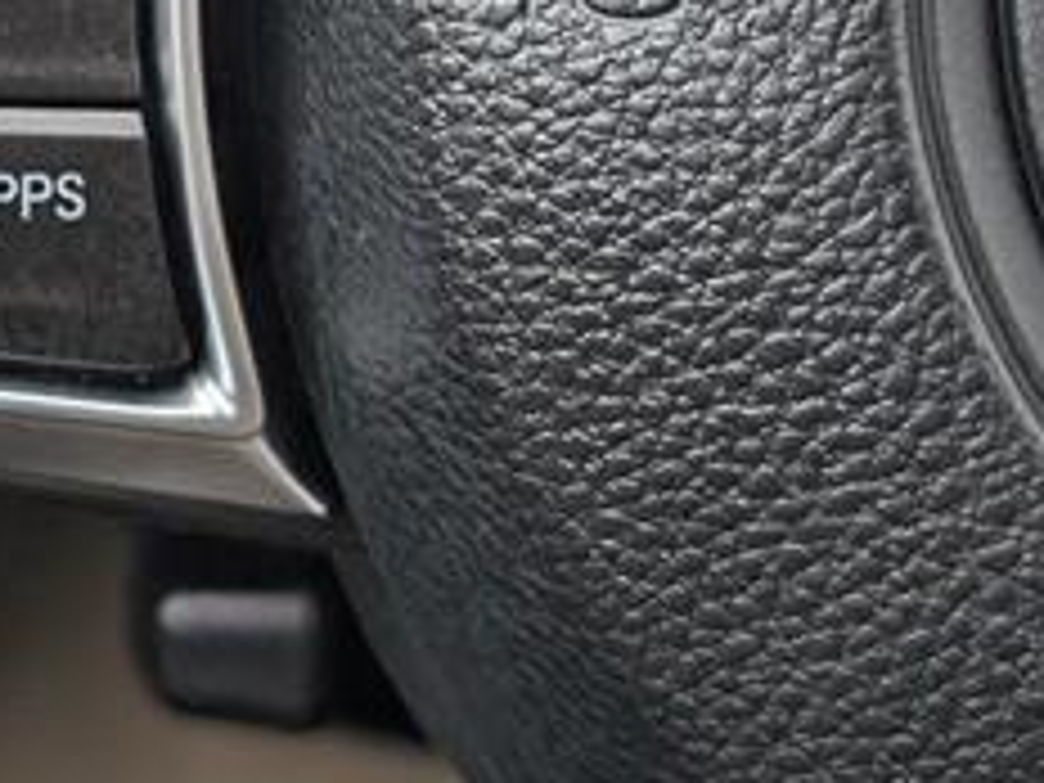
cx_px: -315
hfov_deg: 14.0
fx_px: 4072
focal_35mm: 135
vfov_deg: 10.8
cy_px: -144
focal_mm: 6.9
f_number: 1.68
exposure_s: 1/213
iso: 91
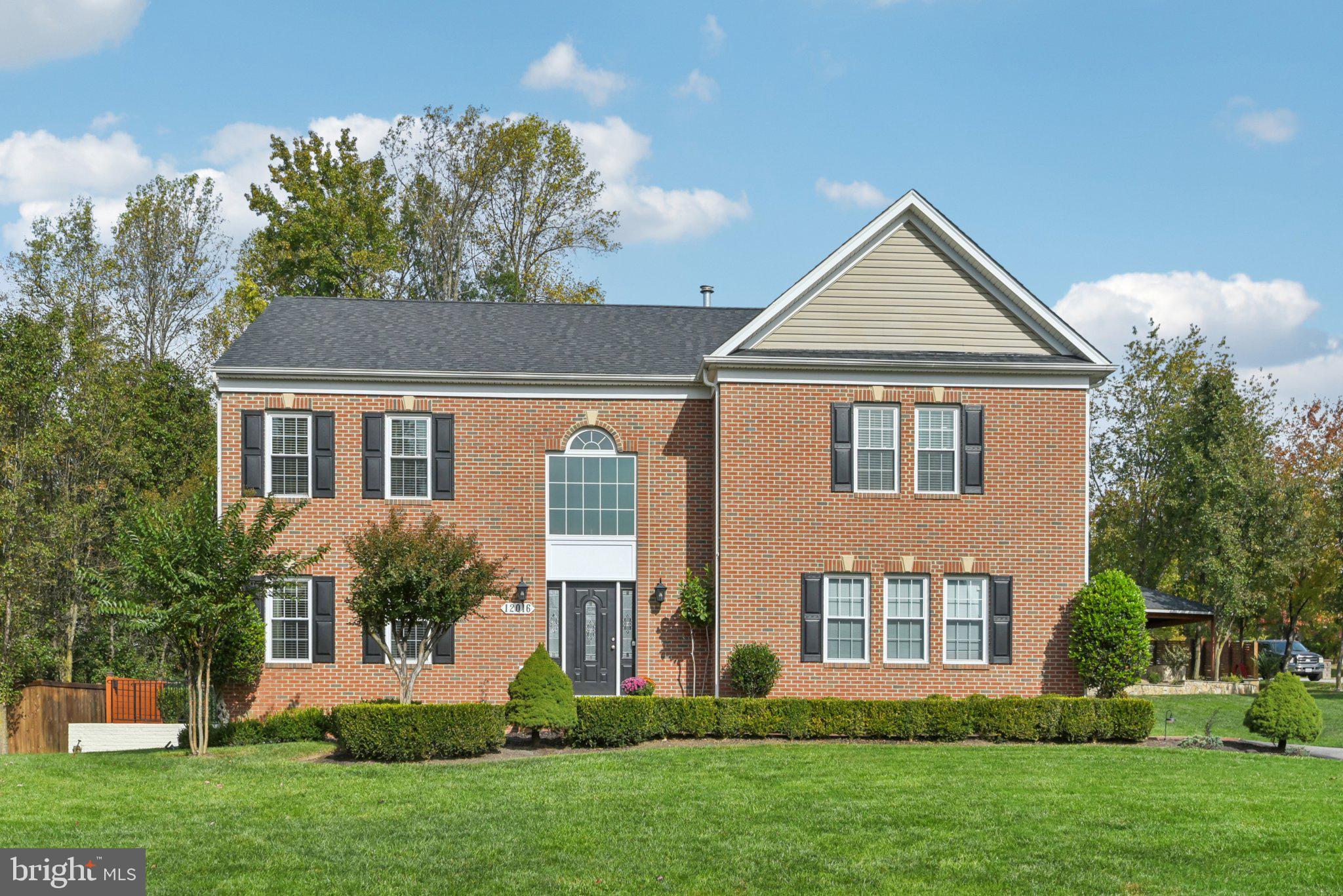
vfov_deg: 37.9
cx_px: 672
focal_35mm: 35
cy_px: 448
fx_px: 1306
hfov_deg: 54.4
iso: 400
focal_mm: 35
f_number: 8
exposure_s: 1/2500
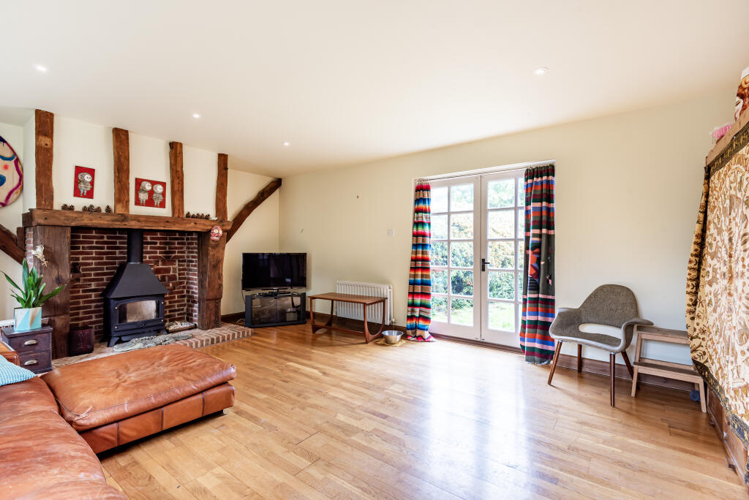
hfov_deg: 96.7
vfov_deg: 73.8
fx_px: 333
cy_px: 250
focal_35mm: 16
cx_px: 374
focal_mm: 16
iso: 200
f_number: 9
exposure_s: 1/8
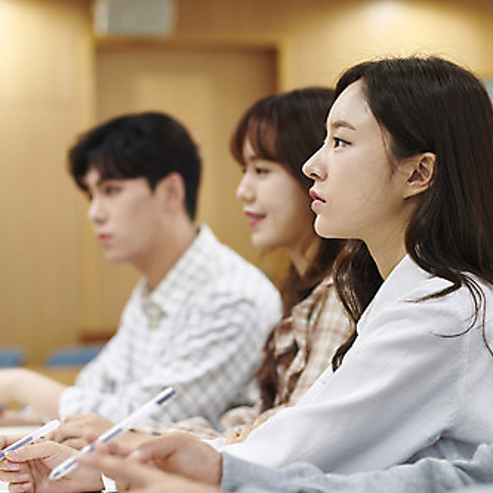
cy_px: 241
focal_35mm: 130
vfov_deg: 13.4
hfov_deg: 13.4
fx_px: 2095
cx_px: 375
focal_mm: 85
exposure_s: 1/160
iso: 1000
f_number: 2.8
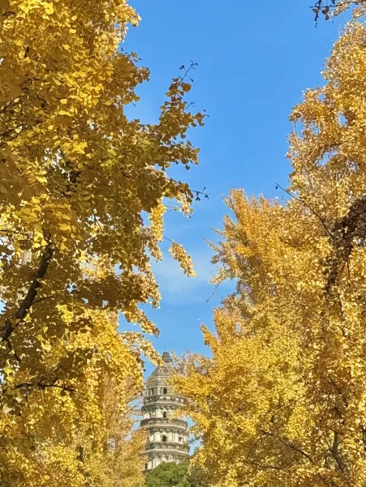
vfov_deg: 17.1
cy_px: 248
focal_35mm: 115
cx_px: 167
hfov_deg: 12.9
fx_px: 1621
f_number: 1.78
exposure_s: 1/3817
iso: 64
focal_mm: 6.76
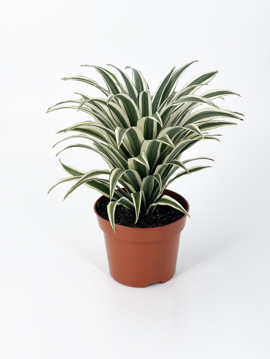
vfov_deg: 30.3
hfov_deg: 22.9
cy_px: 180
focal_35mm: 64
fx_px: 666
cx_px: 135
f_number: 2.2
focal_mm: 7.5
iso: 20
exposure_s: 1/371
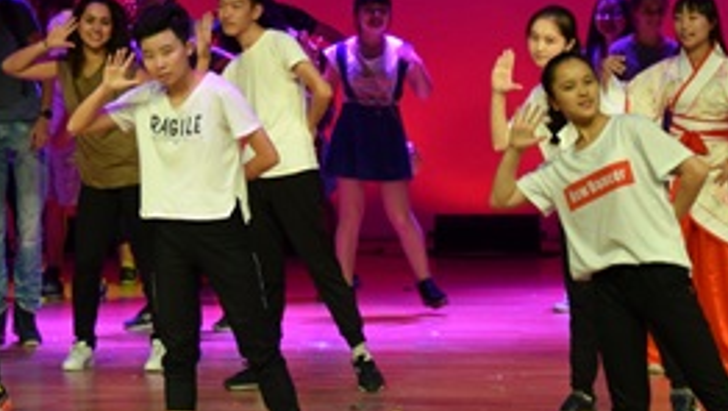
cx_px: 181
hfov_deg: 9.3
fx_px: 4444
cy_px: -140
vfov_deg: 5.3
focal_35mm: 230
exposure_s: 1/60
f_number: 4.8
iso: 450
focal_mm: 48
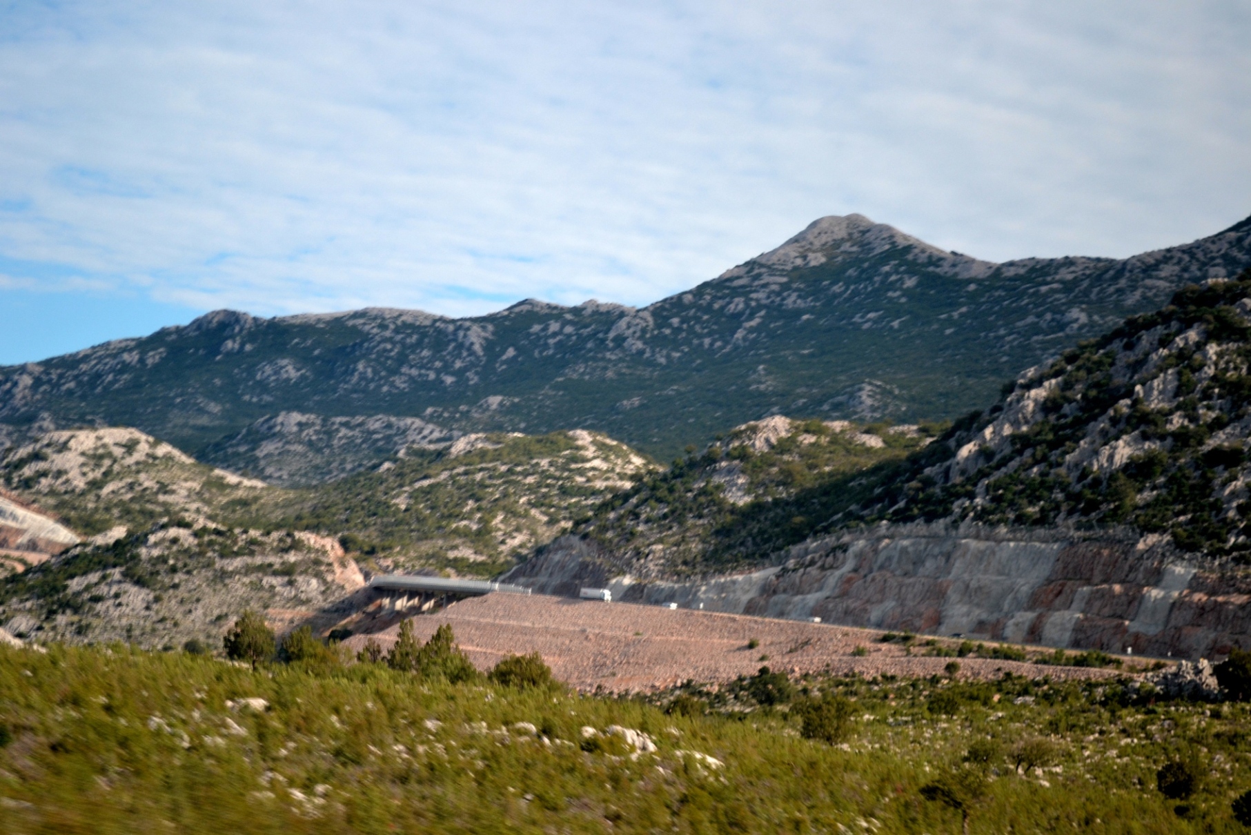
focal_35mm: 82
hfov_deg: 24.6
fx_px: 2868
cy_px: 418
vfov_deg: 16.6
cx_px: 626
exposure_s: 1/60
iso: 400
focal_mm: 55
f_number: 5.6
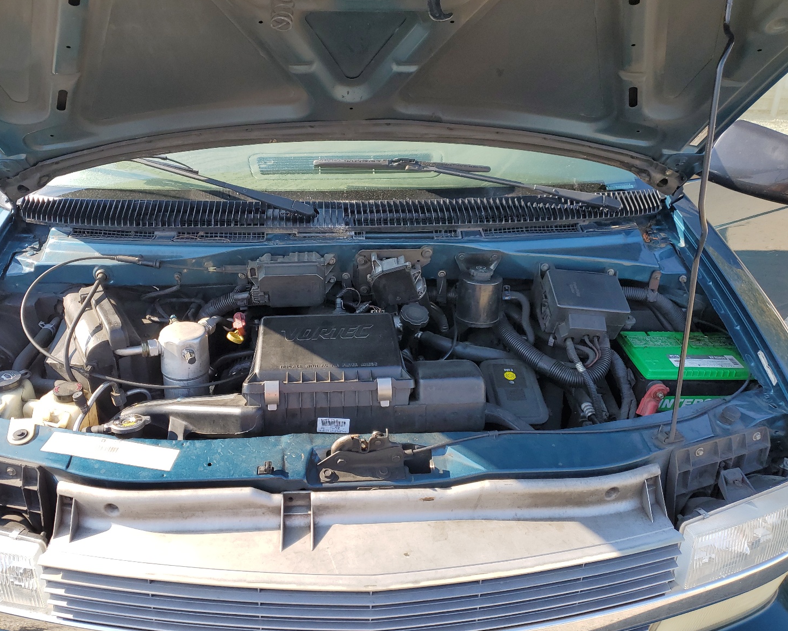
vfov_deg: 51.5
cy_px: 307
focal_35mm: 28
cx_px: 364
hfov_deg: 62.1
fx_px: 653
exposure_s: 1/625
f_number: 1.5
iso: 50
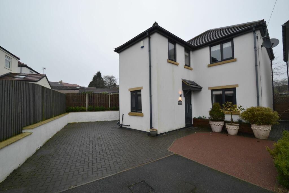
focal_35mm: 15
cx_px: 144
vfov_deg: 77.3
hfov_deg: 100.4
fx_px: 120
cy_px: 96
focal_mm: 10
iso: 320
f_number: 5.6
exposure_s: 1/125
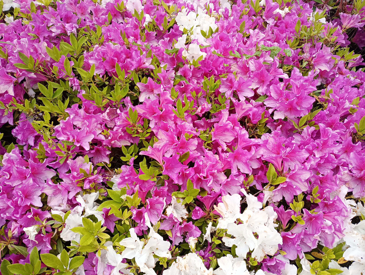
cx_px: 182
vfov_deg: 49.9
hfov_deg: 63.4
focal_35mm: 28
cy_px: 138
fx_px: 296
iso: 102
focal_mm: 4.27
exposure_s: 1/133
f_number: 1.8
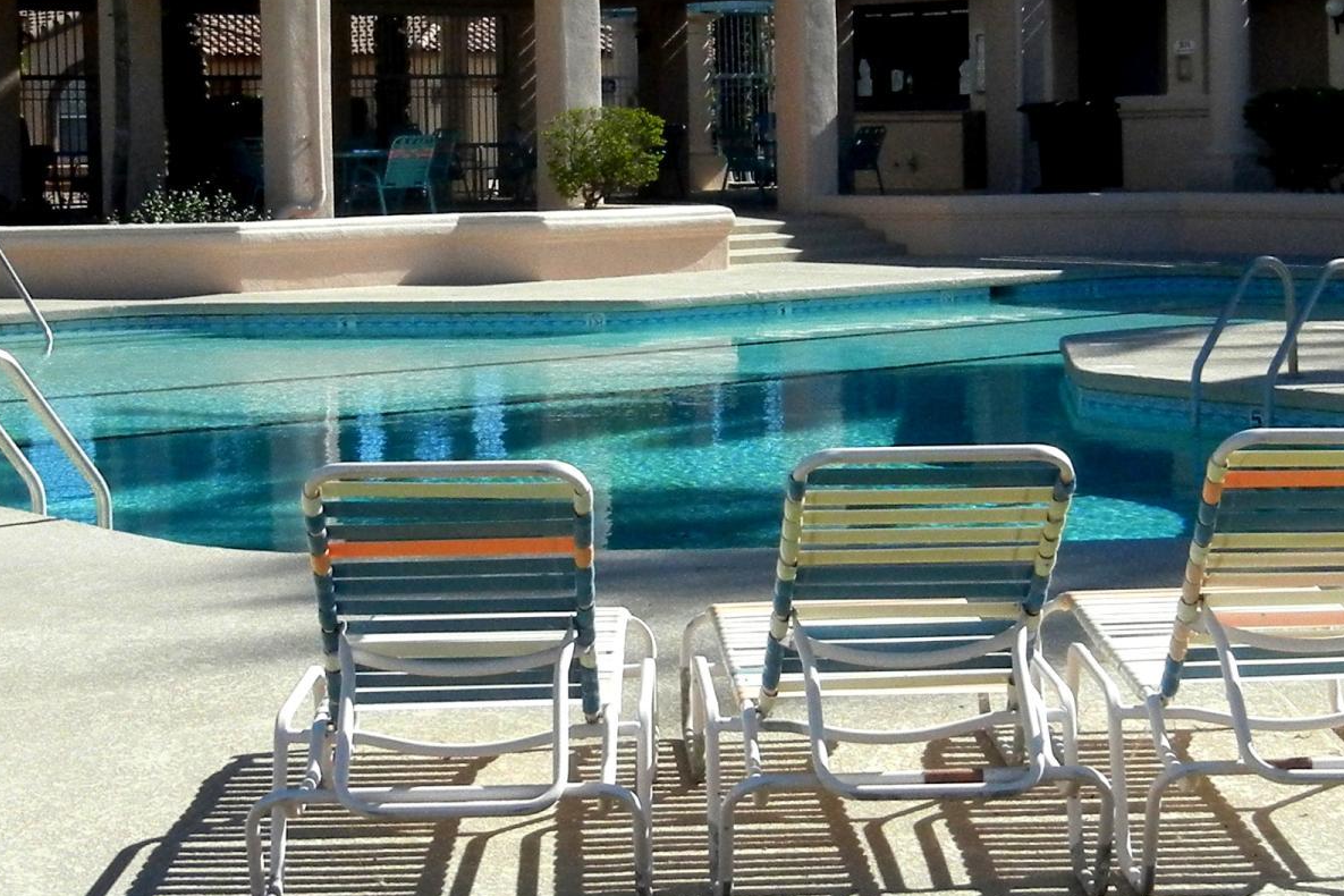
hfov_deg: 25.7
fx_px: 2949
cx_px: 673
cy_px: 209
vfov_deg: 17.2
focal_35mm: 79
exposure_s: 1/998
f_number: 7
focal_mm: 5.4
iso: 400
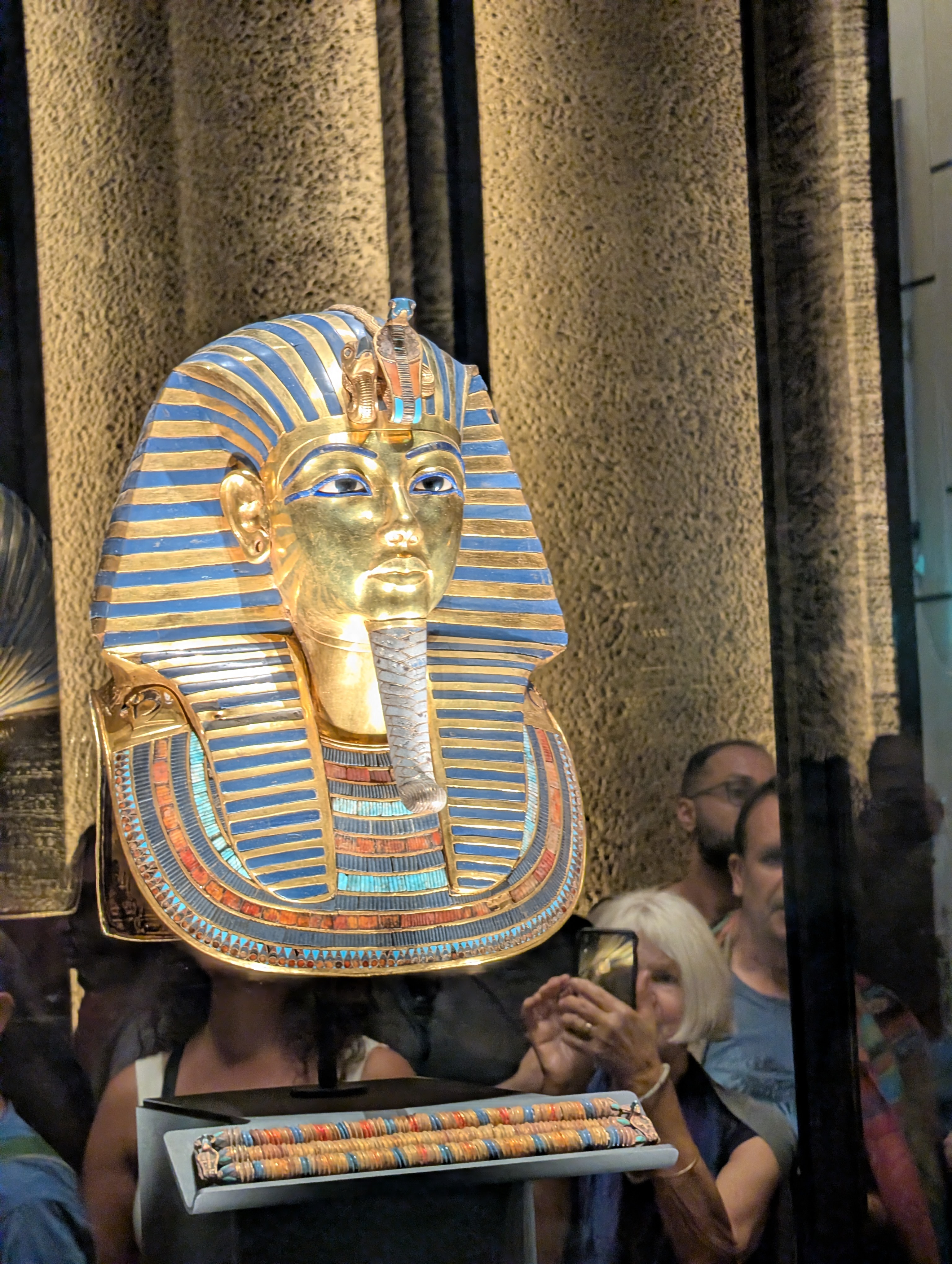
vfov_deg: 17.9
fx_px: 4024
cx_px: 476
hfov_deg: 13.5
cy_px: 632
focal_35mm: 110
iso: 216
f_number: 2.8
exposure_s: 1/23.1
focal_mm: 18
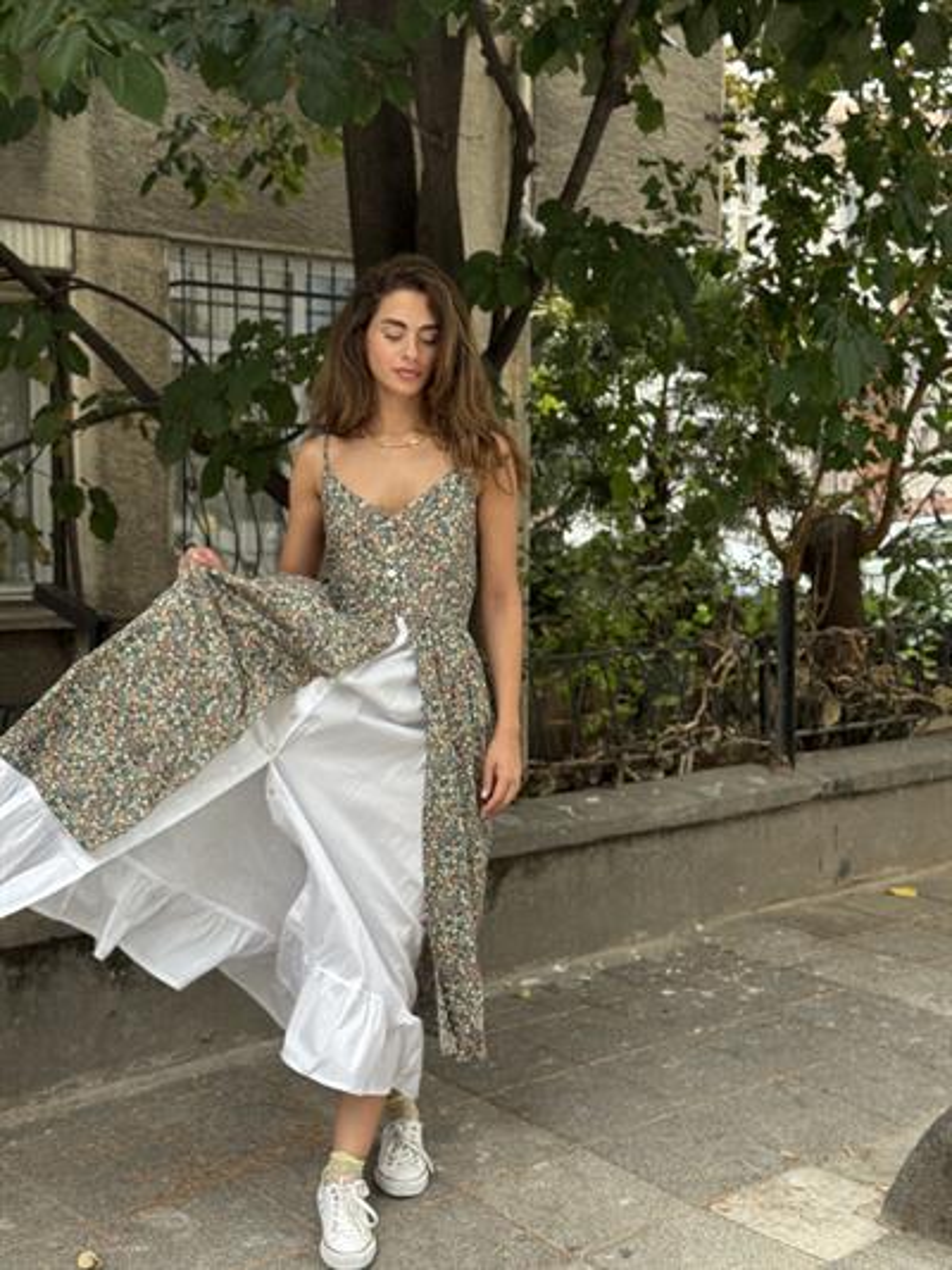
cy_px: 635
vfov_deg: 39.6
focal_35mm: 48
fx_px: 1759
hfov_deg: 30.3
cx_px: 476
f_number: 1.78
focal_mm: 6.76
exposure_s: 1/264
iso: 64
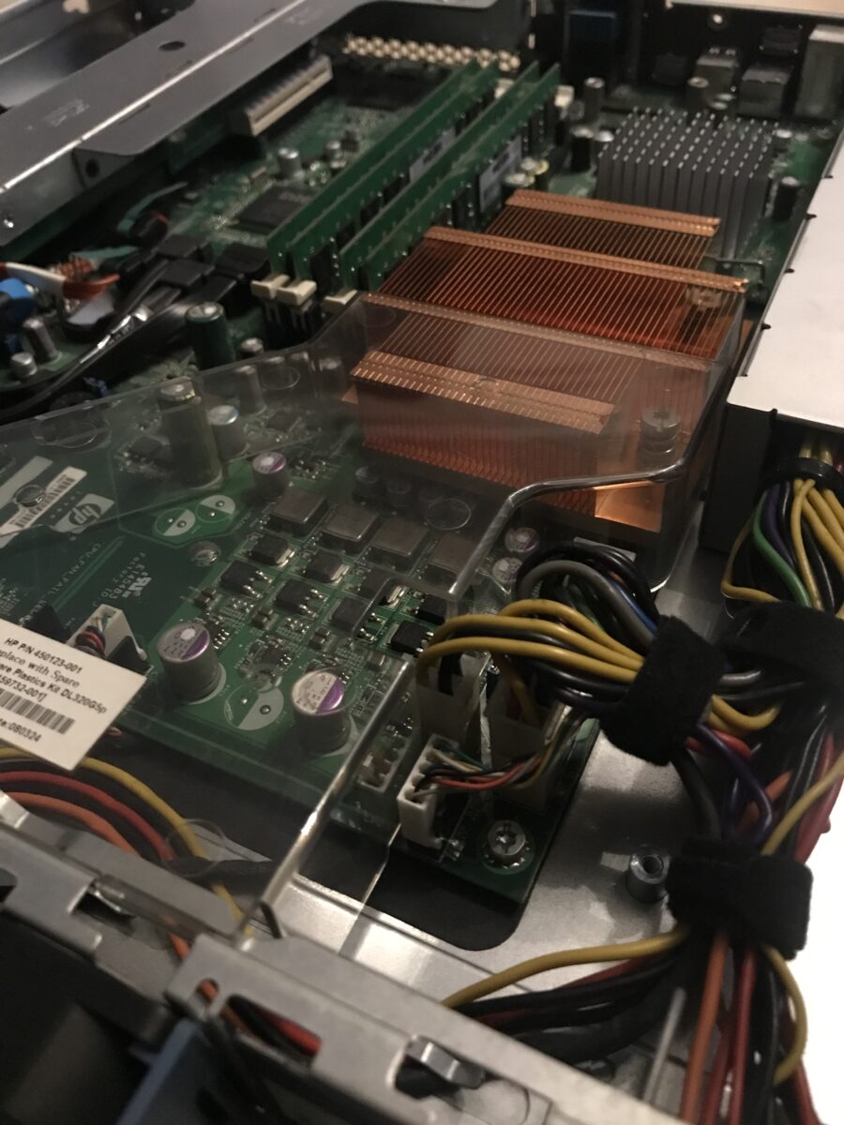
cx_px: 422
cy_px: 562
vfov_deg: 63.4
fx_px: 910
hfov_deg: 49.7
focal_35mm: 28
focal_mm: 3.99
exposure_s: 1/4
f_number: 1.8
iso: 160
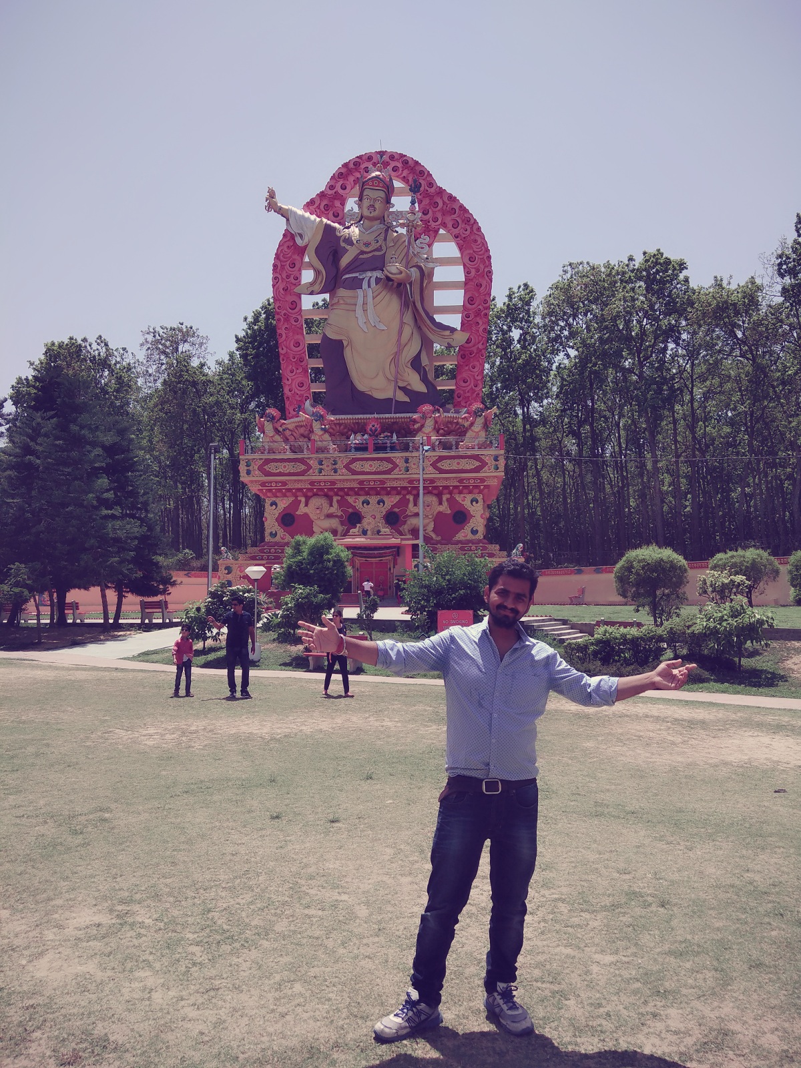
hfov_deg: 63.4
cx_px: 400
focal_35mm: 21
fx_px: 648
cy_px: 534
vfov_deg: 79.0
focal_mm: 3.57
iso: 101
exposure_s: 1/1670
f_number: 2
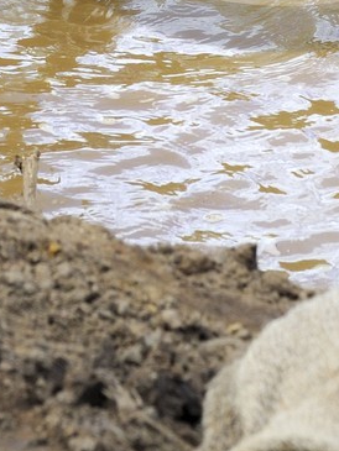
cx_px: 286
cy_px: -334
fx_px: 9070
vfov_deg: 2.8
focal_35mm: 695
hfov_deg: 2.1
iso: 400
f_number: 9
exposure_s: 1/200
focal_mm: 165
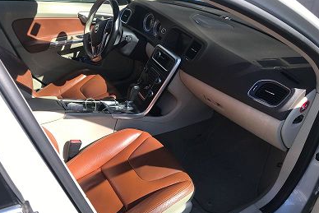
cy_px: 118
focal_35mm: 30
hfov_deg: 61.9
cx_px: 155
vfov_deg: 43.6
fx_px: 266
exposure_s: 1/587
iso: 20
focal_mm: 3.99
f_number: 1.8
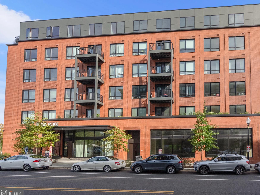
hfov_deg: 87.5
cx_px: 143
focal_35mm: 18
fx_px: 135
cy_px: 97
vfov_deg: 71.6
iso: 800
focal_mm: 16
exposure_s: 1/1250
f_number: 8
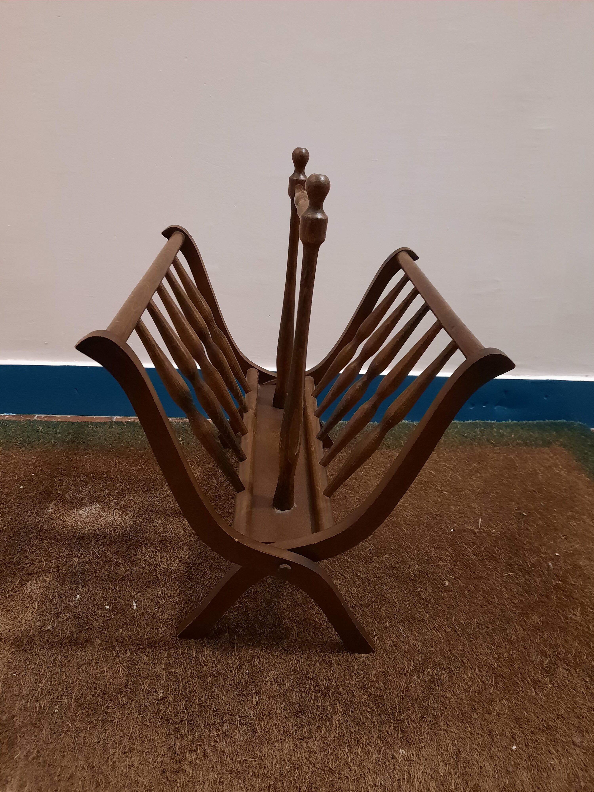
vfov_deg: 69.4
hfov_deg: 54.9
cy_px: 396
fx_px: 572
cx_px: 297
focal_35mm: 25
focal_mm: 4.6
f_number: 2
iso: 800
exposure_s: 1/20
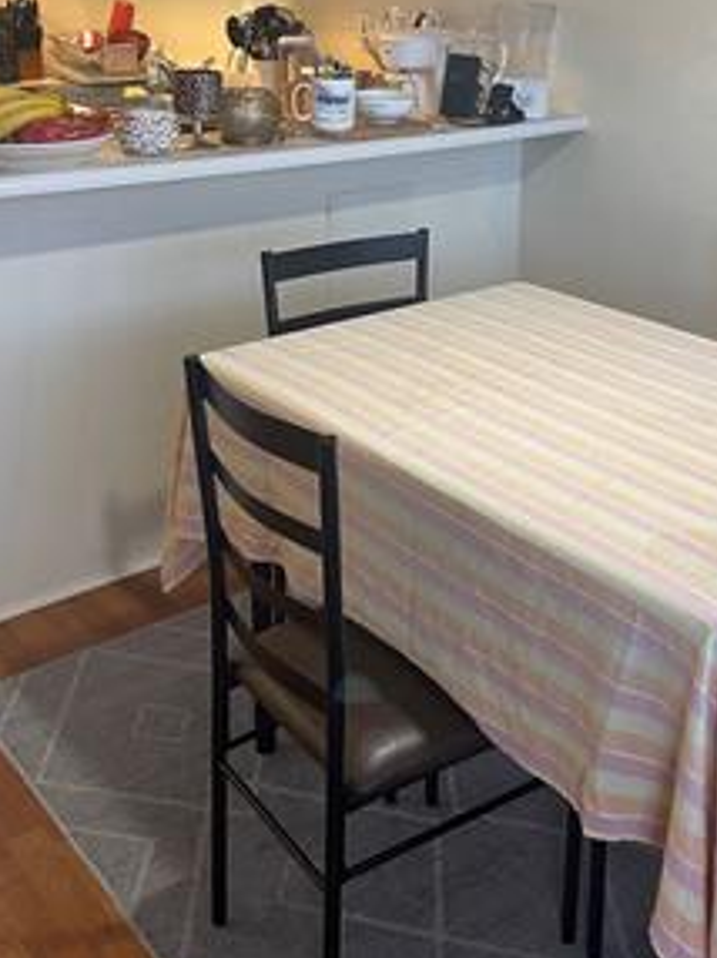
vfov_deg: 42.8
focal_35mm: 42
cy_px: 194
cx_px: 489
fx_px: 1162
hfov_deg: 33.9
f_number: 1.6
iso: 125
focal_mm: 5.1
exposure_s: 1/60
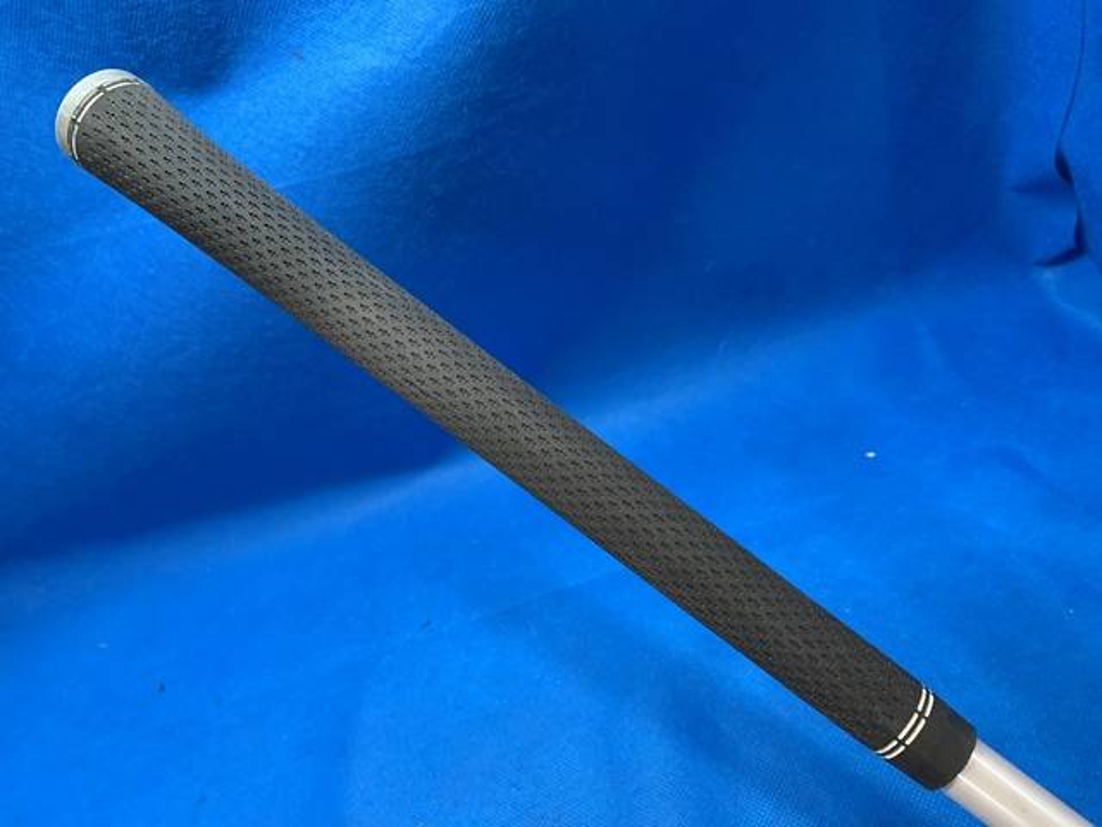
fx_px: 828
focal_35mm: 26
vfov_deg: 53.1
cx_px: 551
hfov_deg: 67.3
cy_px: 414
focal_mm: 4.25
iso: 125
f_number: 1.8
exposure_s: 1/60
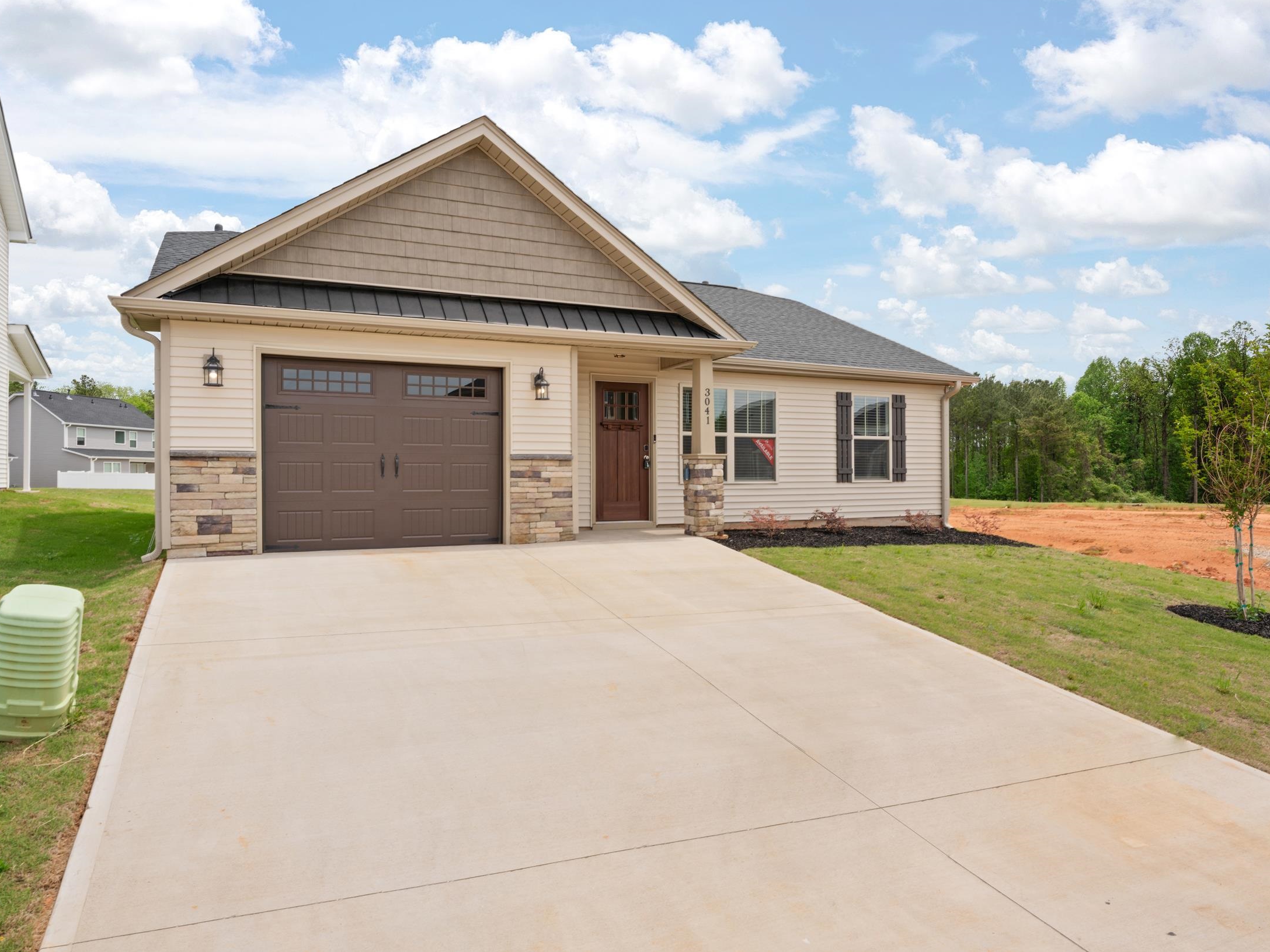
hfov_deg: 77.5
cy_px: 466
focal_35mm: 22
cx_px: 620
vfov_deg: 62.1
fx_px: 791
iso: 100
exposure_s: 1/100
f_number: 9
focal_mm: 19.5
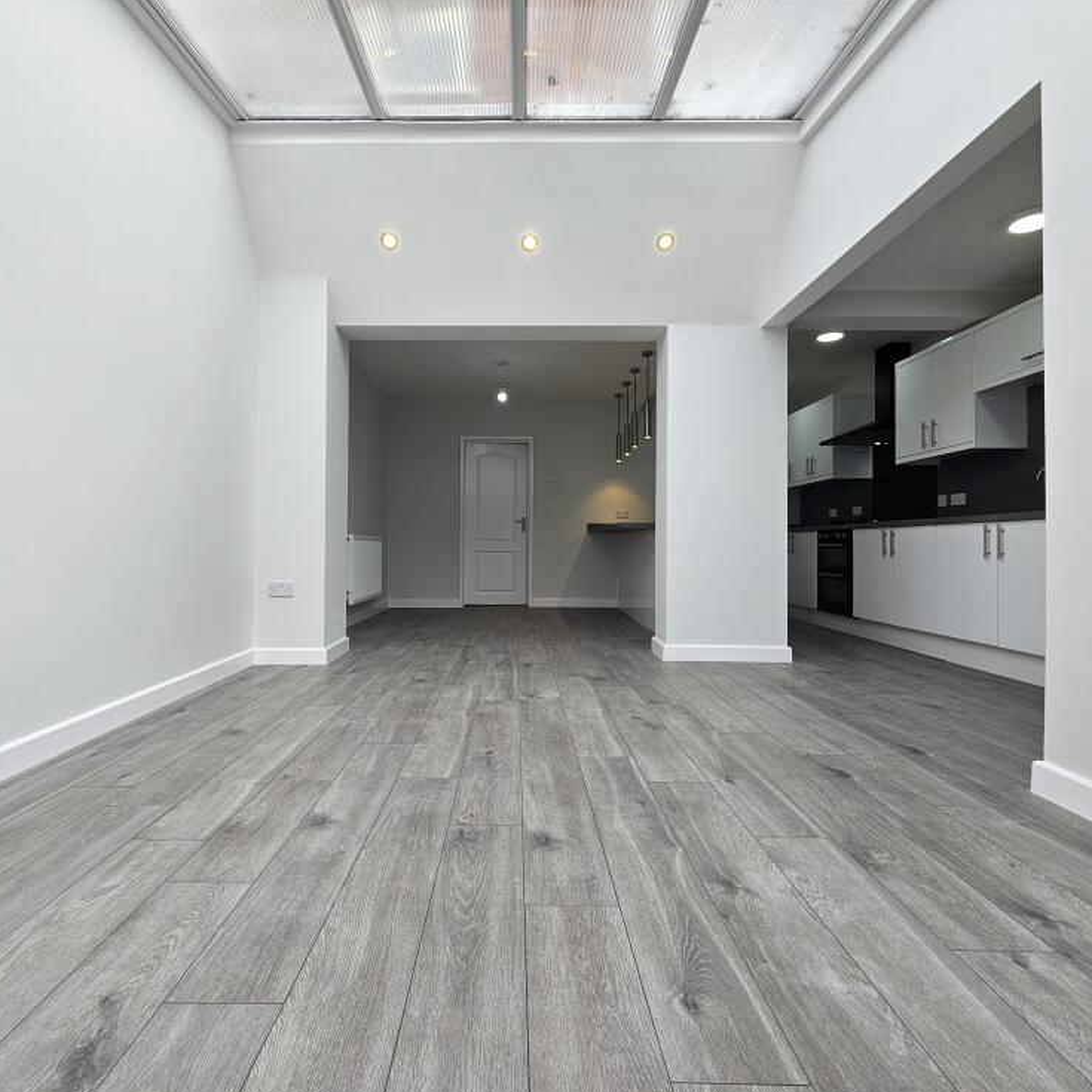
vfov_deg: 87.4
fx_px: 571
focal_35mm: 16
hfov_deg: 87.3
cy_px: 542
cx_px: 510
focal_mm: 2.2
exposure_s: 1/289
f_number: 2.2
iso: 50
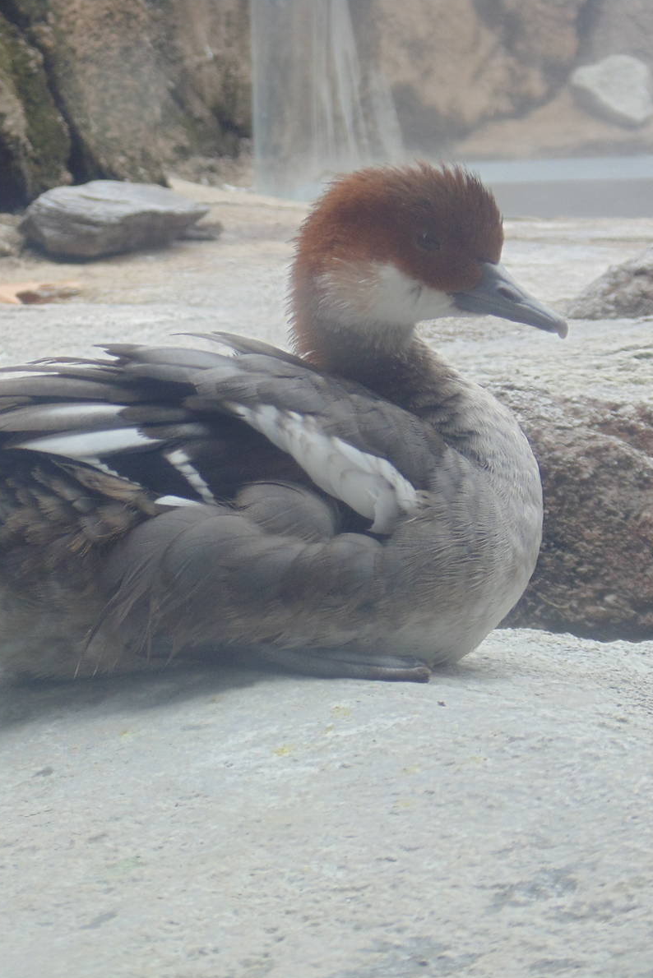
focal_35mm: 137
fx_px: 3725
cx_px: 212
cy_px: 487
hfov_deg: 10.0
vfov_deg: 15.0
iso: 80
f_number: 4.6
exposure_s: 1/50
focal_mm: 17.5
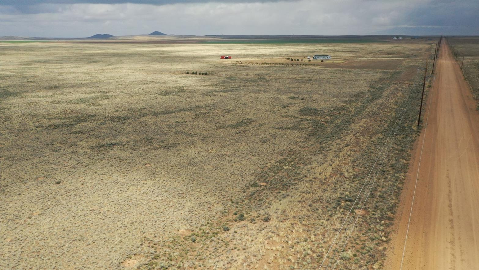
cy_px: 154
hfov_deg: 64.3
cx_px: 245
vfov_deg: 38.9
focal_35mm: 30
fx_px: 381
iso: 400
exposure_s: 1/1000
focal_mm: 10.26
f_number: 9
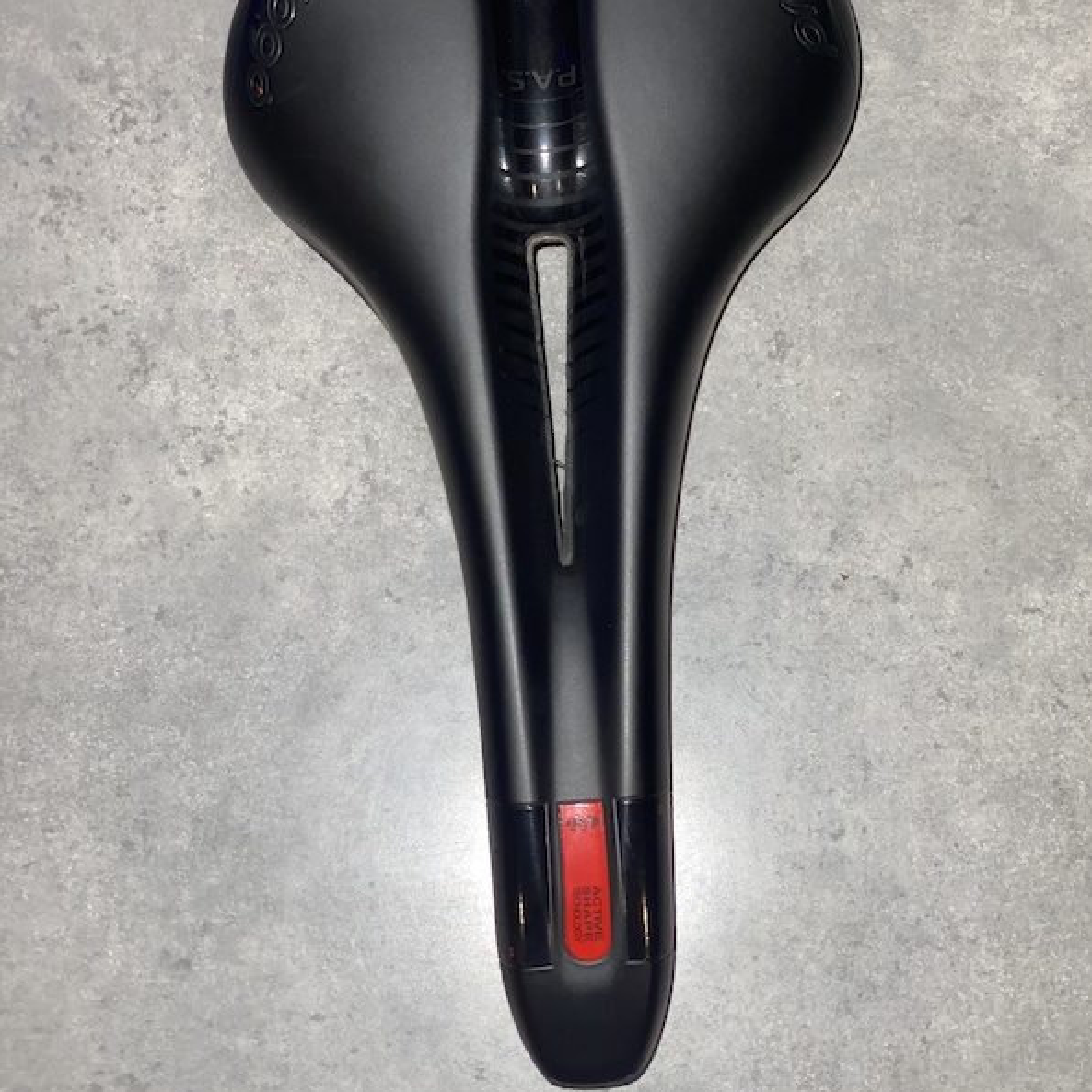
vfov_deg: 27.7
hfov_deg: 27.7
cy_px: 470
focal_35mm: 62
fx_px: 2213
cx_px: 551
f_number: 2
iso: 50
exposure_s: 1/40
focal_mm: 6
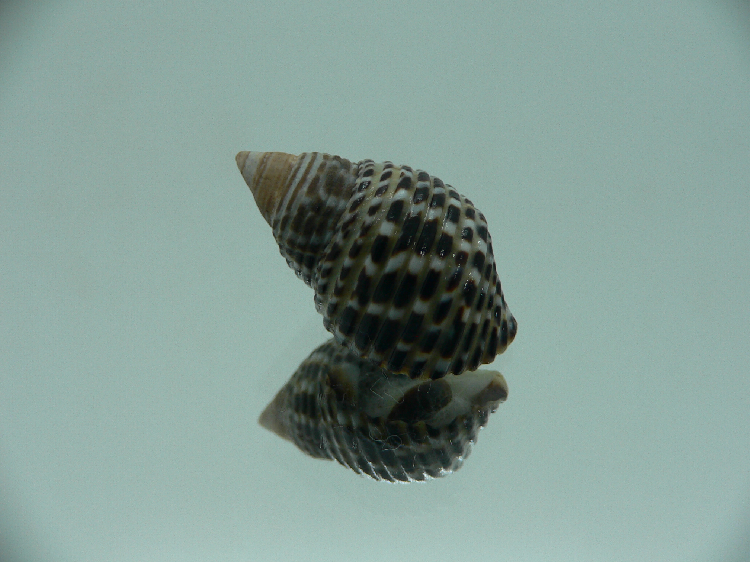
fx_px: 758
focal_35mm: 35
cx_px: 375
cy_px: 281
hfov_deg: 52.6
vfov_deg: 40.7
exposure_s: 1/60
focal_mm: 4.6
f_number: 2.8
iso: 80
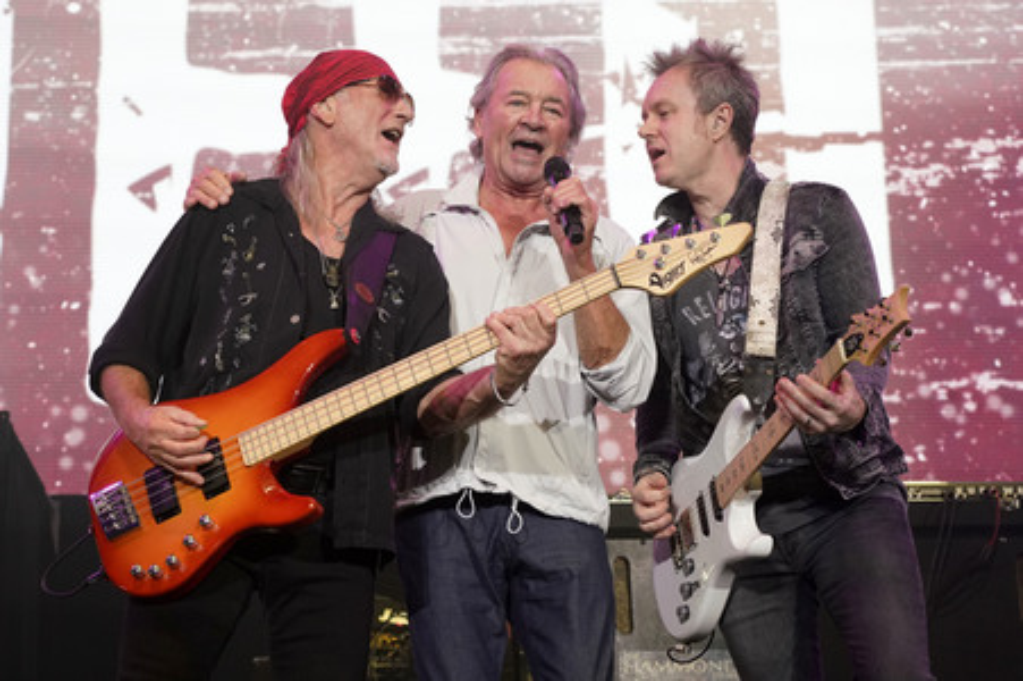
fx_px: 1619
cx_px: 512
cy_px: 340
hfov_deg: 35.1
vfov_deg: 23.7
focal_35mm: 57
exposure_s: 1/400
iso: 1600
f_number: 5.6
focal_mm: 57
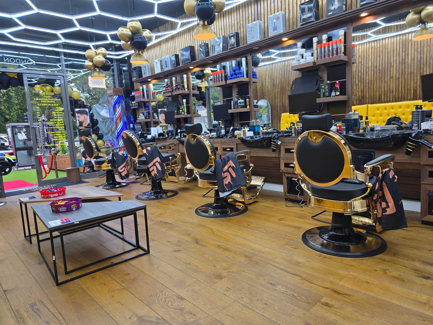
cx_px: 216
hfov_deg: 73.9
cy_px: 162
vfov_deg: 58.9
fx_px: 288
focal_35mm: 23
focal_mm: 6.3
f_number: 1.7
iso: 50
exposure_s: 1/100
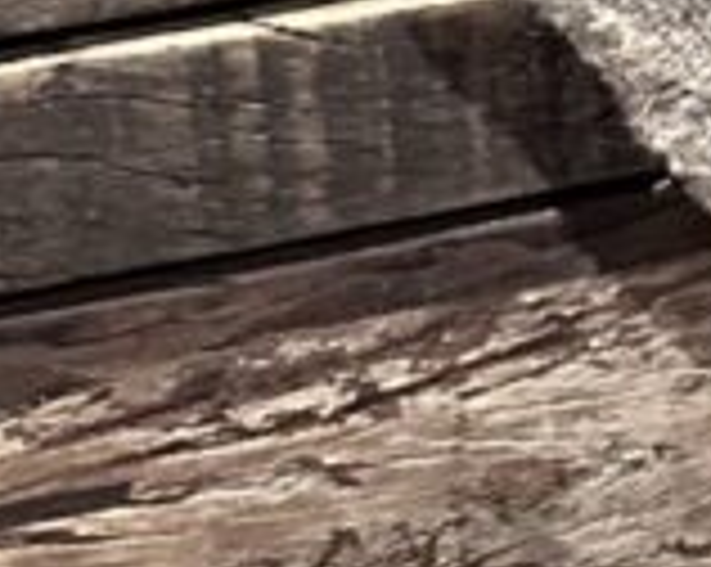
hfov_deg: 11.3
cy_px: -603
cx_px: 1498
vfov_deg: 9.4
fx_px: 3195
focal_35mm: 152
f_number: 1.78
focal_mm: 6.86
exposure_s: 1/38
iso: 1000
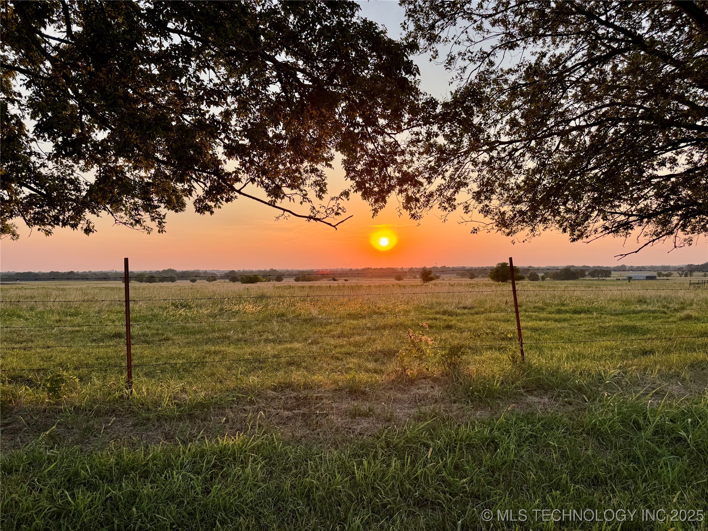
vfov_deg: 56.8
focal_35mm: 24
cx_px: 354
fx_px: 491
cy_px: 266
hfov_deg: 71.6
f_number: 1.78
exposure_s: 1/952
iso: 80
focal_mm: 6.76
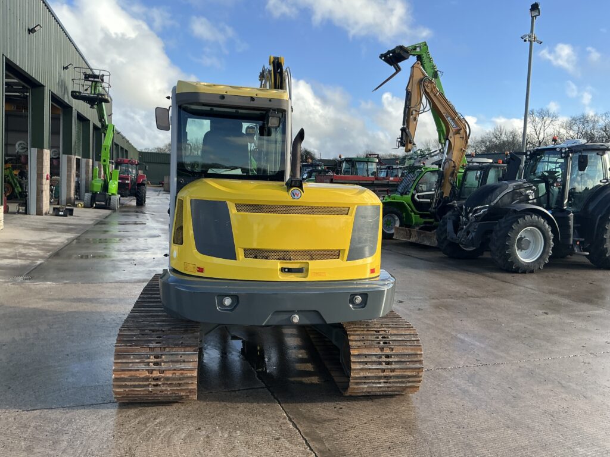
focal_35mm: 28
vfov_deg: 49.7
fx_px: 493
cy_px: 228
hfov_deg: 63.4
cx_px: 305
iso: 25
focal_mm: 3
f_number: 1.8
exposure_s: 1/883
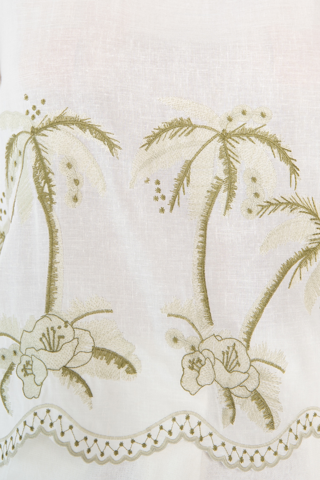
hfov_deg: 27.0
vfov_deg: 39.6
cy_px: 240
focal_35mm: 50
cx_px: 160
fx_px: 667
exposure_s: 1/125
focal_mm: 50
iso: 200
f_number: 4.5
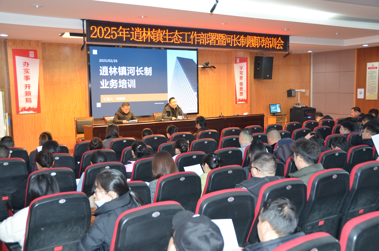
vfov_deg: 34.1
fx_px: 410
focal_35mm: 39
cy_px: 126
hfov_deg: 49.6
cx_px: 190
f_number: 4
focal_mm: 26
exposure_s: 1/60
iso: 1600
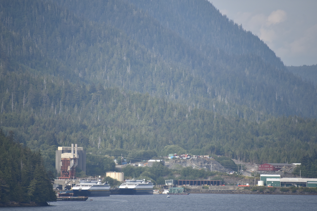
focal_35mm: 338
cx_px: 148
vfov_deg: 4.1
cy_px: 113
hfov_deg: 6.1
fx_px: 2977
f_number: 5.6
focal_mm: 300
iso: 200
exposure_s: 1/640
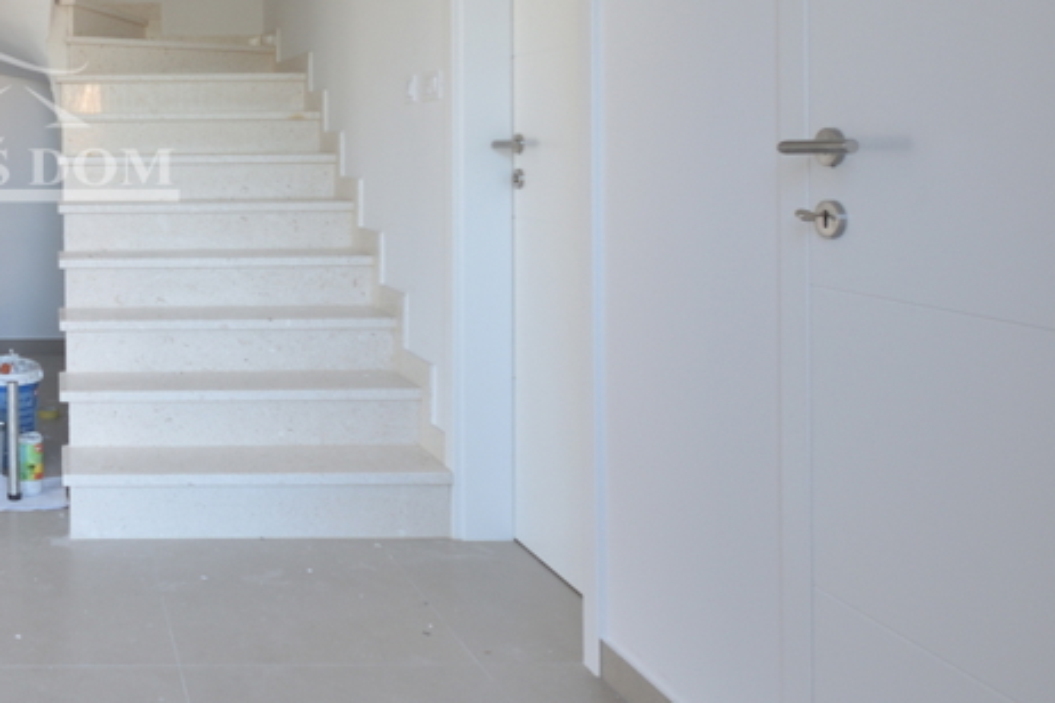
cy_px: 130
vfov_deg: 33.1
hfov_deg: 43.1
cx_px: 16
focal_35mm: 39
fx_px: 1143
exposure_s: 1/40
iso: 100
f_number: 4
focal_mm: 10
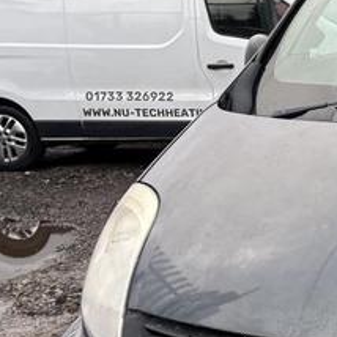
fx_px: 1057
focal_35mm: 96
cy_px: 255
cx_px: 605
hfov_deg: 15.6
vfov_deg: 18.0
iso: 50
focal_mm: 5.96
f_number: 1.6
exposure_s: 1/427
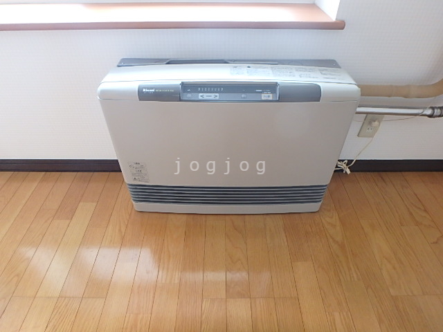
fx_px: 269
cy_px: 166
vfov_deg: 63.4
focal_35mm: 21
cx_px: 222
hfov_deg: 79.0
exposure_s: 1/30
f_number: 3.5
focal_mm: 3.7
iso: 250
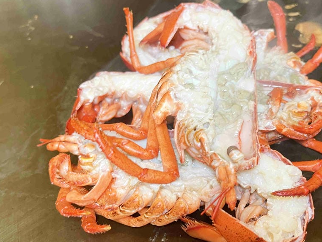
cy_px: 120
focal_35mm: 41
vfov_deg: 35.1
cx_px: 190
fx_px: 381
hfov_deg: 45.6
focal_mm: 5.7
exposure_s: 1/60
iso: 100
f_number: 1.5
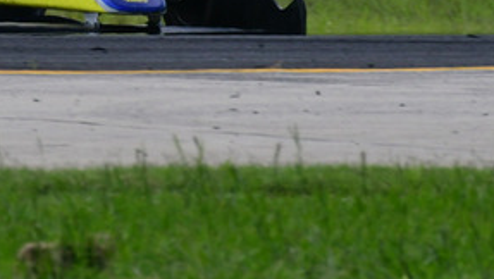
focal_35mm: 2189
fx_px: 28698
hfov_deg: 1.0
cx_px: -19
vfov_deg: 0.6
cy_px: -155
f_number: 13
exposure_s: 1/640
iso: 800
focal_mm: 500
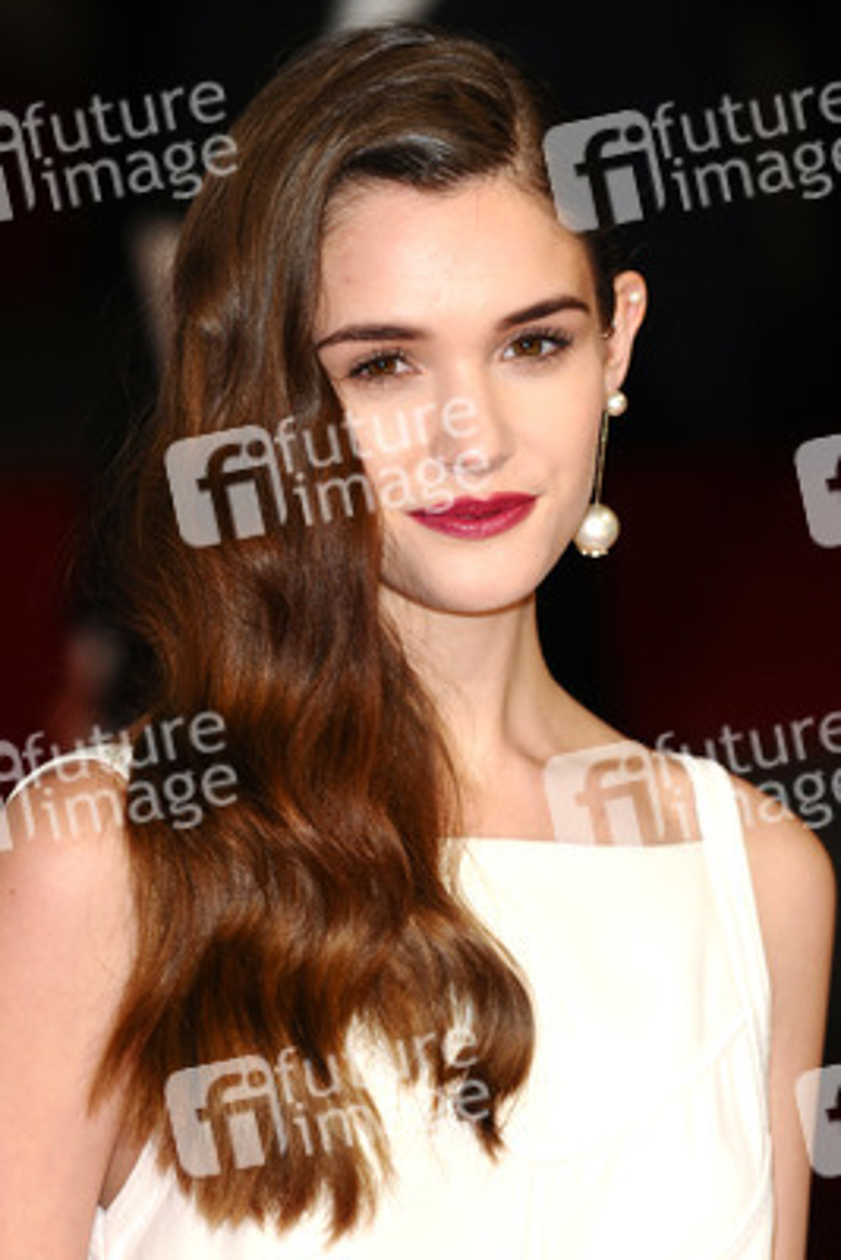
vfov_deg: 7.8
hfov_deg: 5.2
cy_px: 630
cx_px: 420
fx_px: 9190
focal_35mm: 262
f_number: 4.5
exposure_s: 1/250
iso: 320
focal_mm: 175
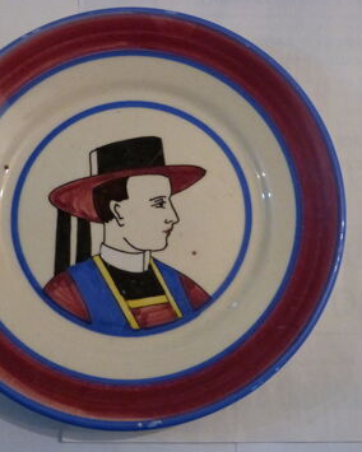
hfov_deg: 26.2
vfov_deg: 32.5
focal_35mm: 58
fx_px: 777
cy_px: 224
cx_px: 184
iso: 800
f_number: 3.2
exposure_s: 1/20
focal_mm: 7.8
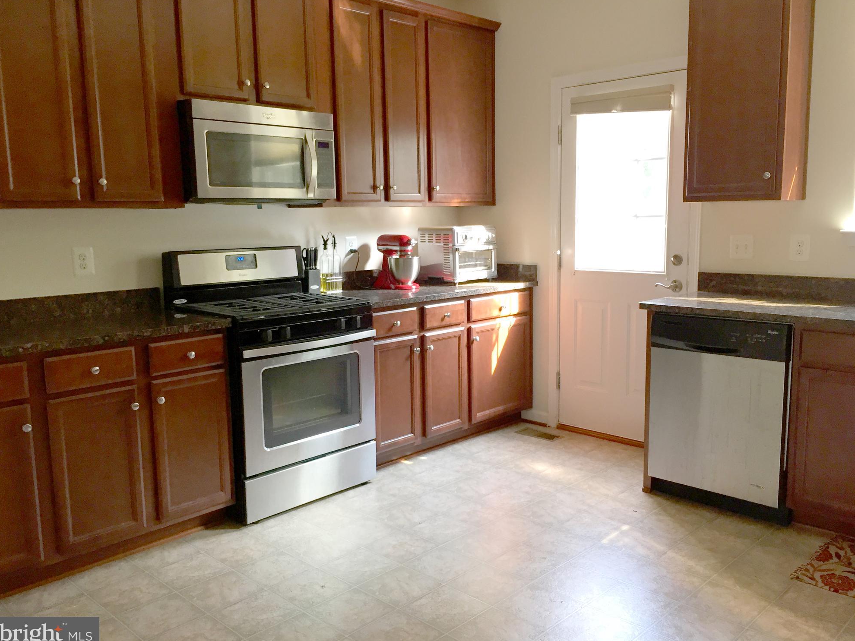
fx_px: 741
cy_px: 321
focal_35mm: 30
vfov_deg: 46.8
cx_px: 434
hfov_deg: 60.0
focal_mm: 4.15
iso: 80
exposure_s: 1/30
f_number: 2.2
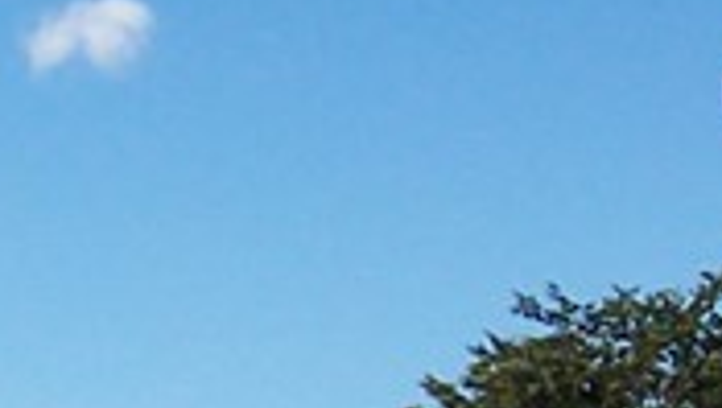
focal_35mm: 210
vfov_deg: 5.8
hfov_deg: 10.1
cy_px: 544
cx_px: -74
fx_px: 4026
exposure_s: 1/500
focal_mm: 5.5
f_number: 5.6
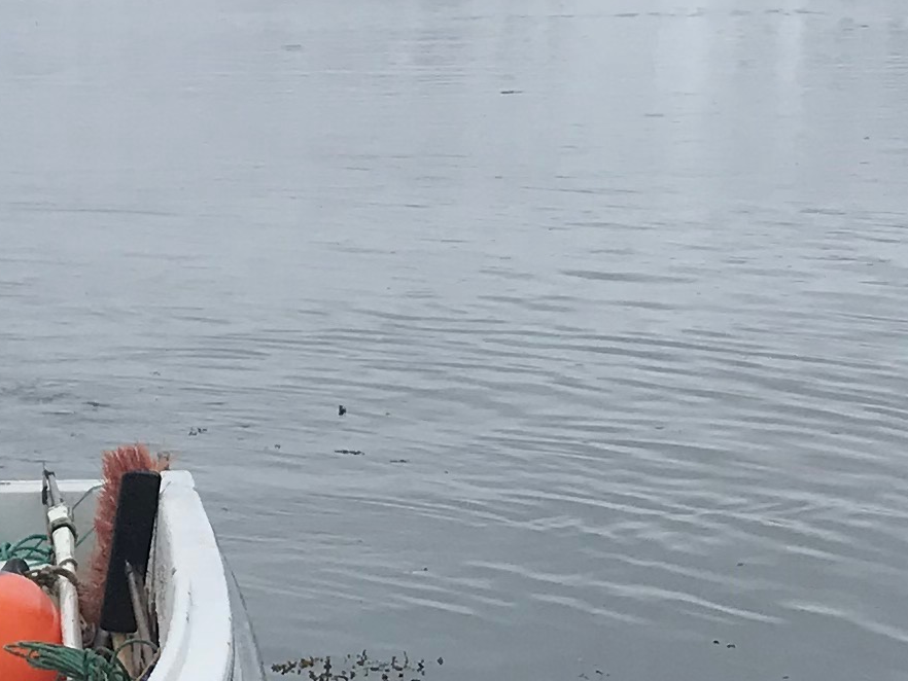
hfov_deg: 14.3
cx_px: -501
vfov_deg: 11.5
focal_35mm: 128
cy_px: 566
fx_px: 3358
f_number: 1.8
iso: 20
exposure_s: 1/2457
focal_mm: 3.99
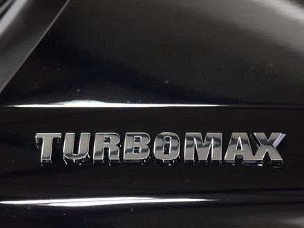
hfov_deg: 13.4
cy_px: 143
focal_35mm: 147
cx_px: 145
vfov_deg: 10.1
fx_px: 1291
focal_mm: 70
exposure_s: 1/30
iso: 1250
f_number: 7.1
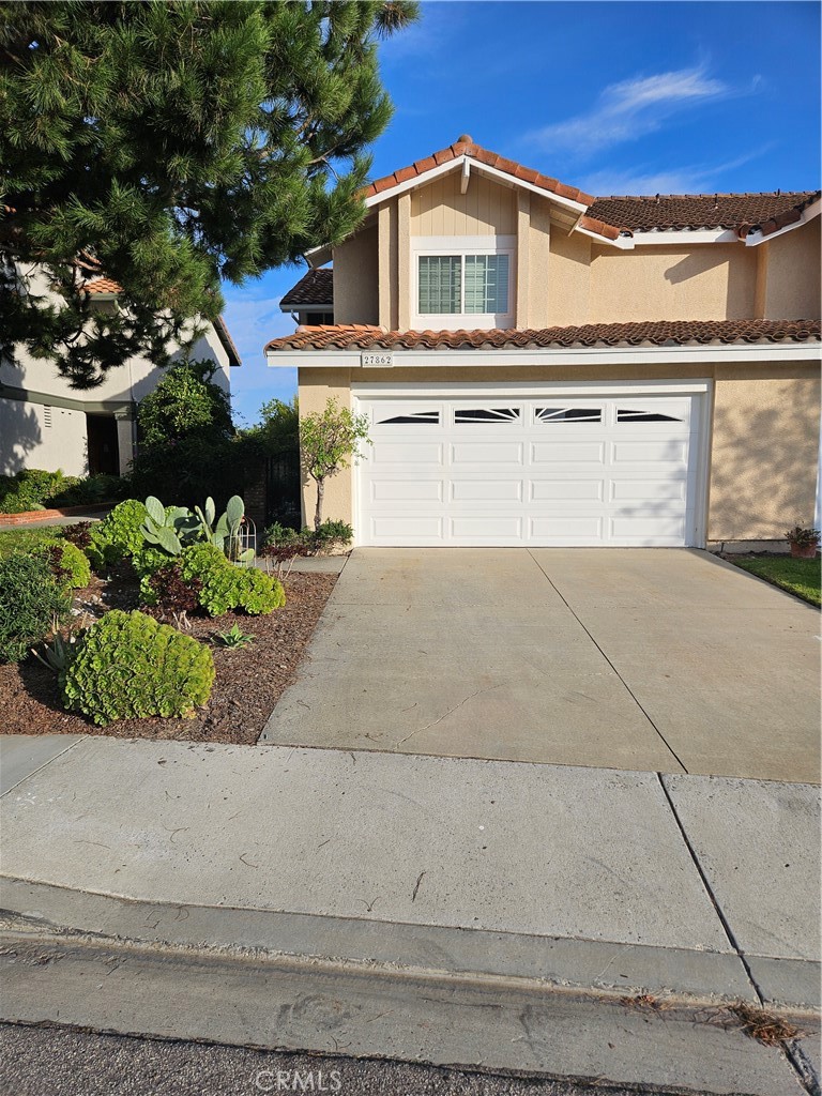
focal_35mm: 23
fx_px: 728
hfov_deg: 58.9
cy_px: 548
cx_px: 411
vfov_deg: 73.9
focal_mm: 5.4
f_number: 1.8
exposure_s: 1/2497
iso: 25
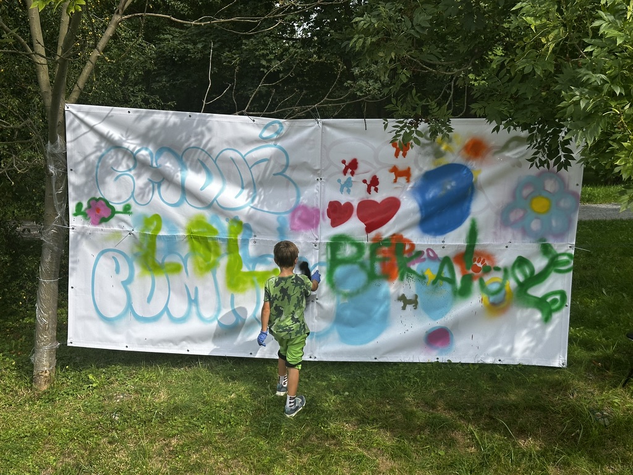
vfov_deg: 30.3
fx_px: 878
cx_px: 316
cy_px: 238
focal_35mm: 48
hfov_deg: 39.7
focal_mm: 6.86
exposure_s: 1/2597
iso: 64
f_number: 1.78
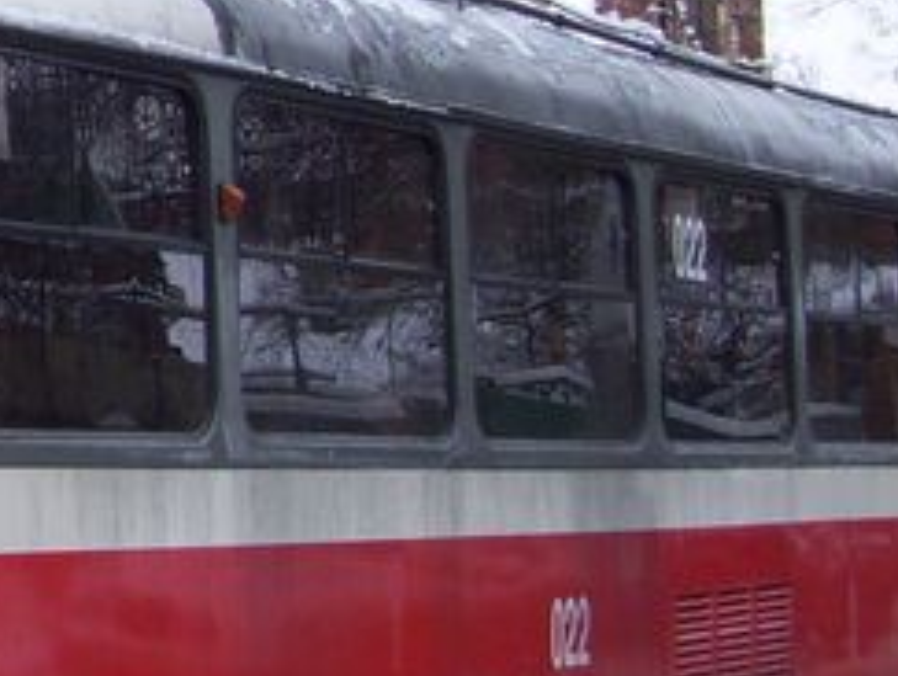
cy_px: 303
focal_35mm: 143
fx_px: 3715
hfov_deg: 13.1
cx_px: -440
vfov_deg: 10.4
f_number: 2.9
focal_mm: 5.7
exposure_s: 1/100
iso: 80
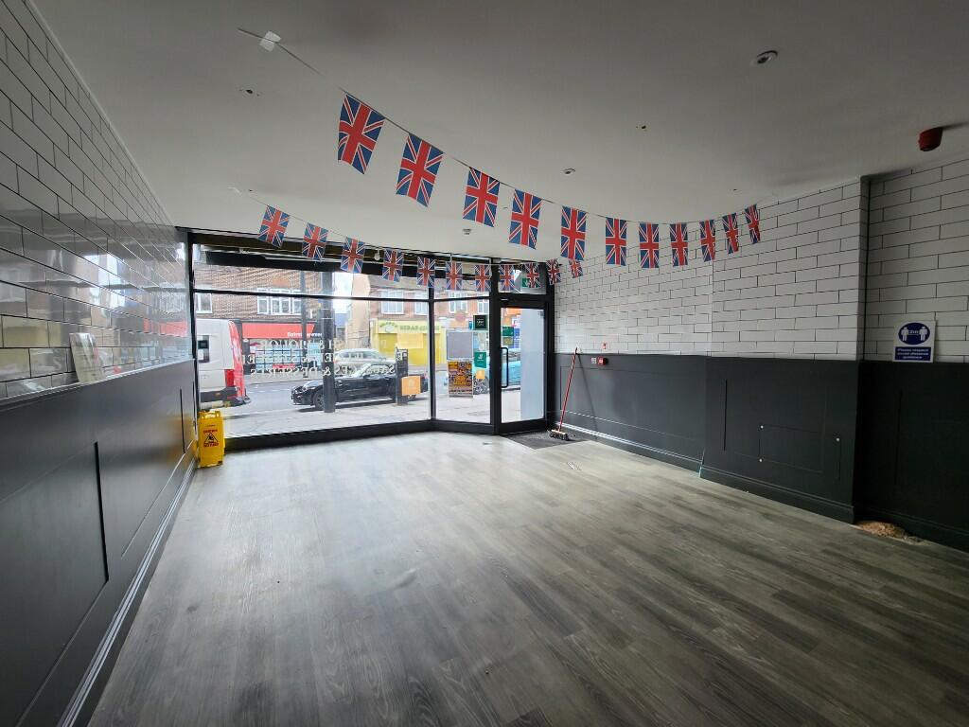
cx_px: 484
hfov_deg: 106.2
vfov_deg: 89.9
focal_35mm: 13
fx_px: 364
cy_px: 364
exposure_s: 1/100
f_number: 2.2
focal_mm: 1.7
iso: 32
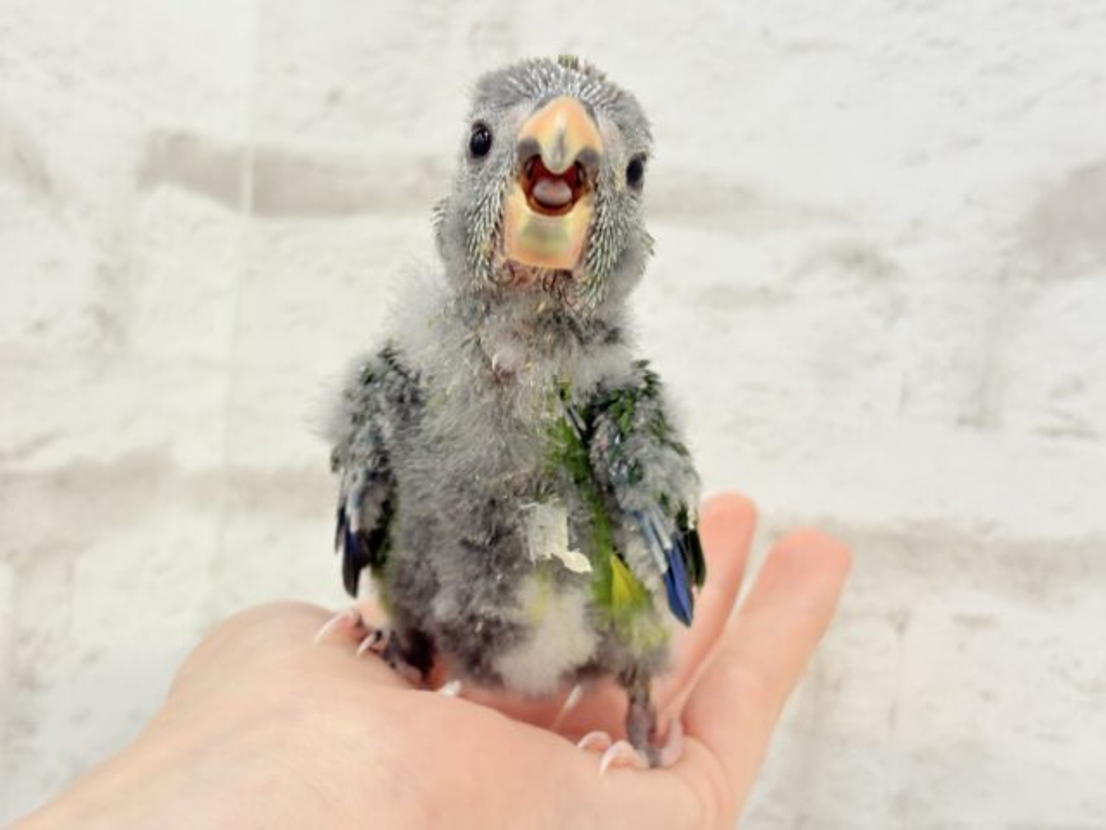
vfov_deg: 28.0
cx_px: 553
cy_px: 415
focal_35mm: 52
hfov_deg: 36.8
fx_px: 1661
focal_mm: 5.96
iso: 40
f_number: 1.6
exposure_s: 1/50
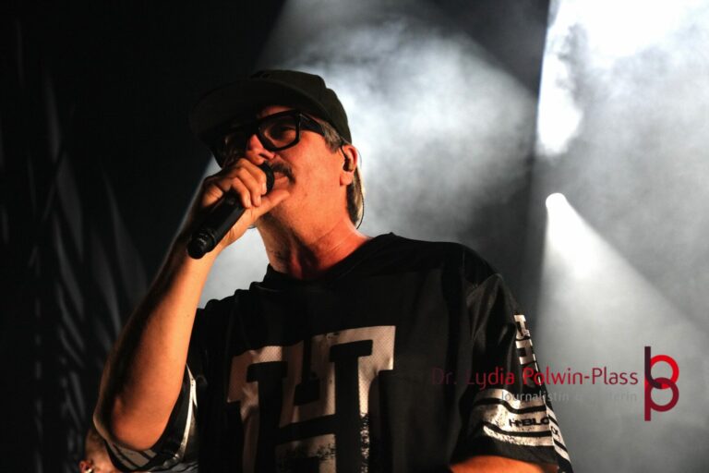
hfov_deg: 25.5
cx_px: 354
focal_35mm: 80
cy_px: 236
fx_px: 1566
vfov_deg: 17.2
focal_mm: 53
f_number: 4.5
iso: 2500
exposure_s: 1/160
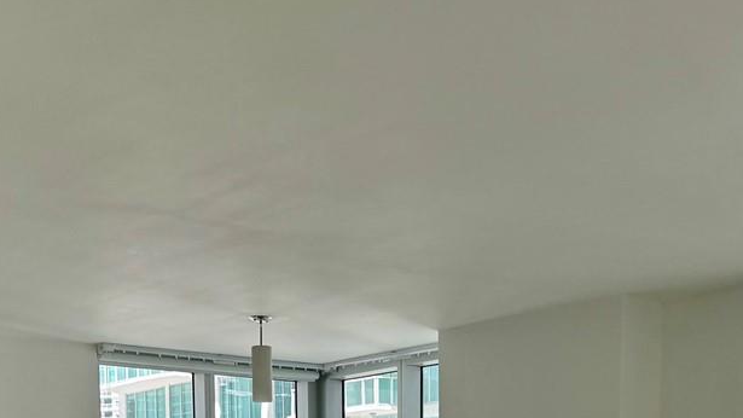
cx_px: 359
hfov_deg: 31.0
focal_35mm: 68
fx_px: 1340
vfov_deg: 16.0
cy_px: 662
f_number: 1.78
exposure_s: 1/813
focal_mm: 6.76
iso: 100
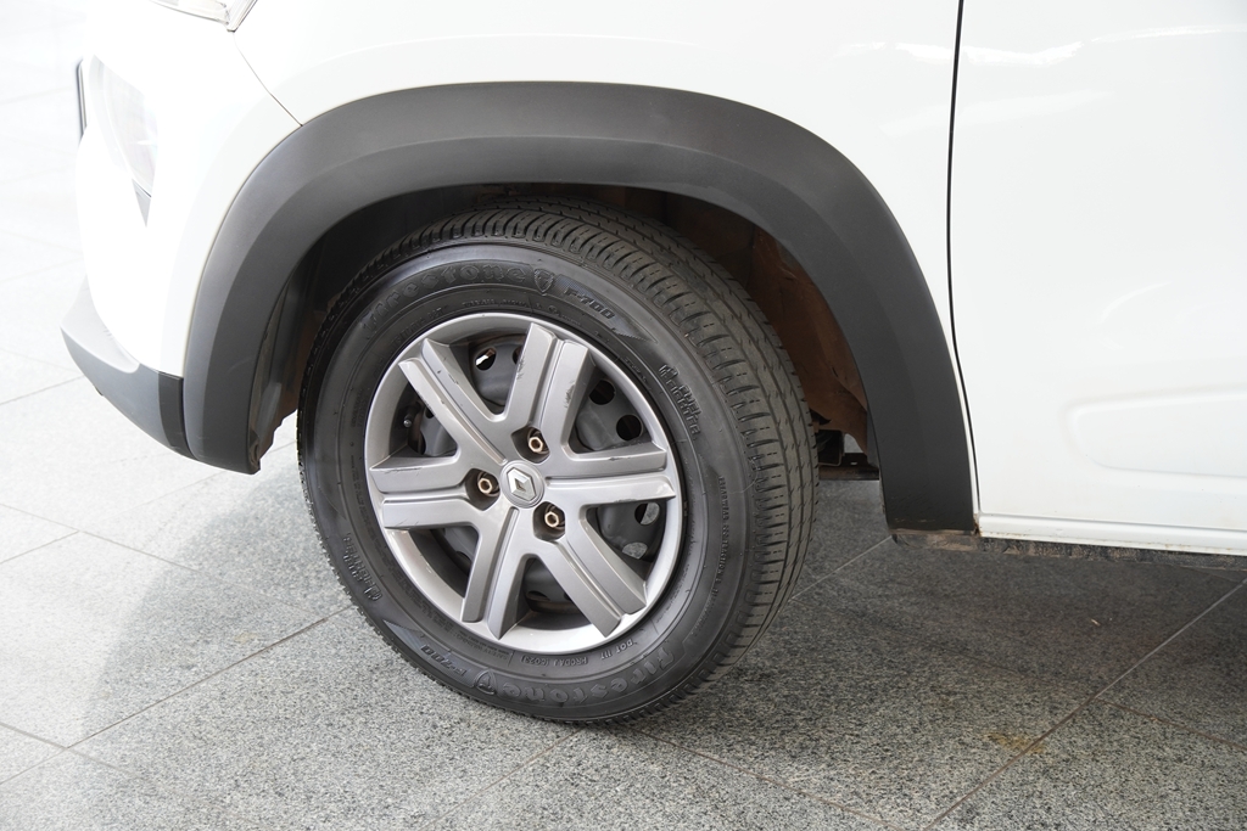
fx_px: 2650
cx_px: 624
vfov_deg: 17.8
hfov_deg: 26.5
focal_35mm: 76
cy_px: 416
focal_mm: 51
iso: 400
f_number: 4
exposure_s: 1/80
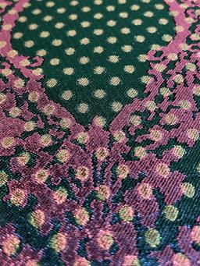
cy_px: 133
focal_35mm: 26
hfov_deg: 53.1
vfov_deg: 67.3
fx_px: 200
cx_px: 100
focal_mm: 5.7
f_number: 1.5
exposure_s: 1/60
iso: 320
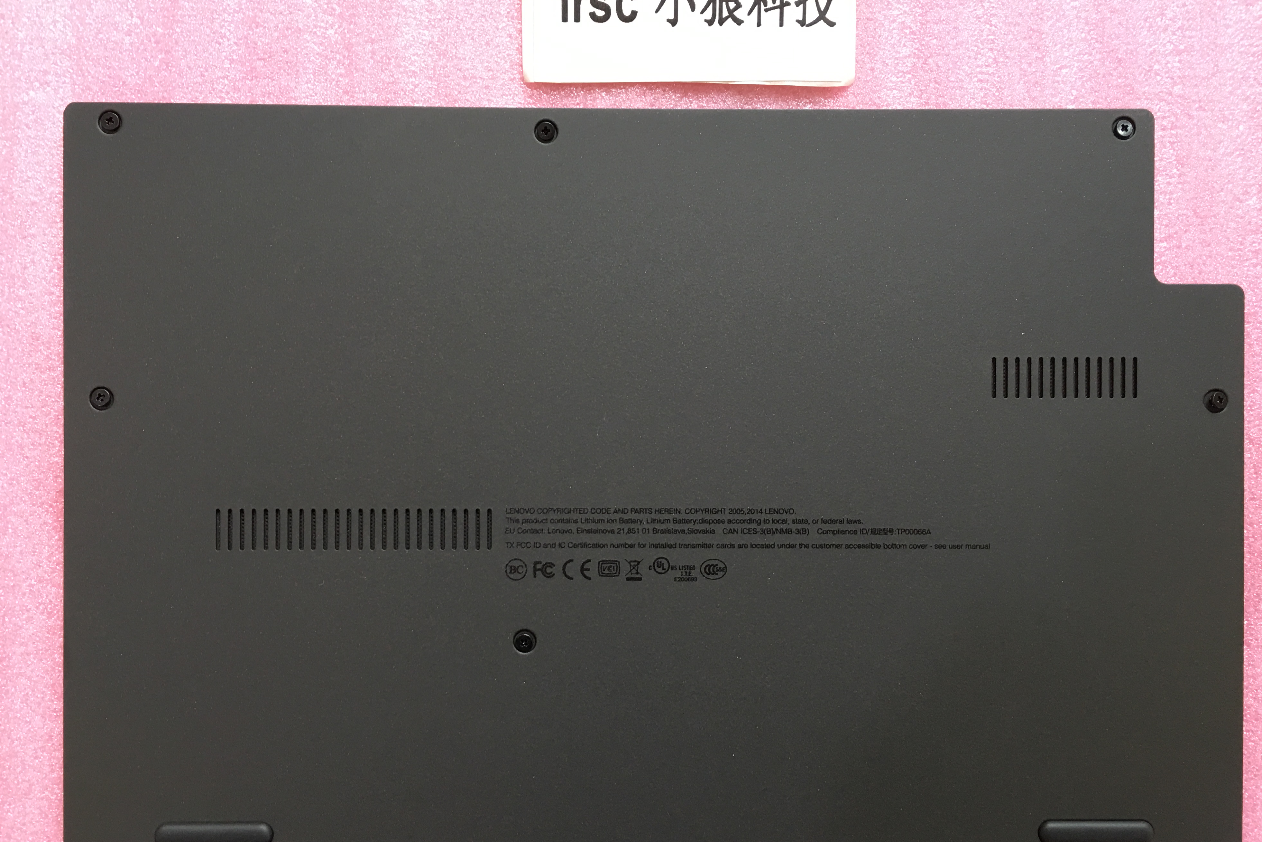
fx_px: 1087
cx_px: 638
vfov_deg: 42.3
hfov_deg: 60.3
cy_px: 442
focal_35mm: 31
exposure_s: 1/17
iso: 40
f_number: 2.2
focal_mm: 4.15
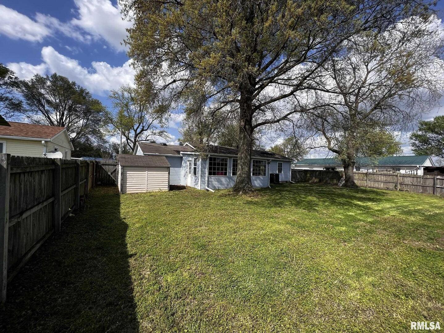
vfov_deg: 89.9
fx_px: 167
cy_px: 166
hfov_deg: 106.2
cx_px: 222
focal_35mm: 13
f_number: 1.8
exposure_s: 1/1647
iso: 32
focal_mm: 1.57
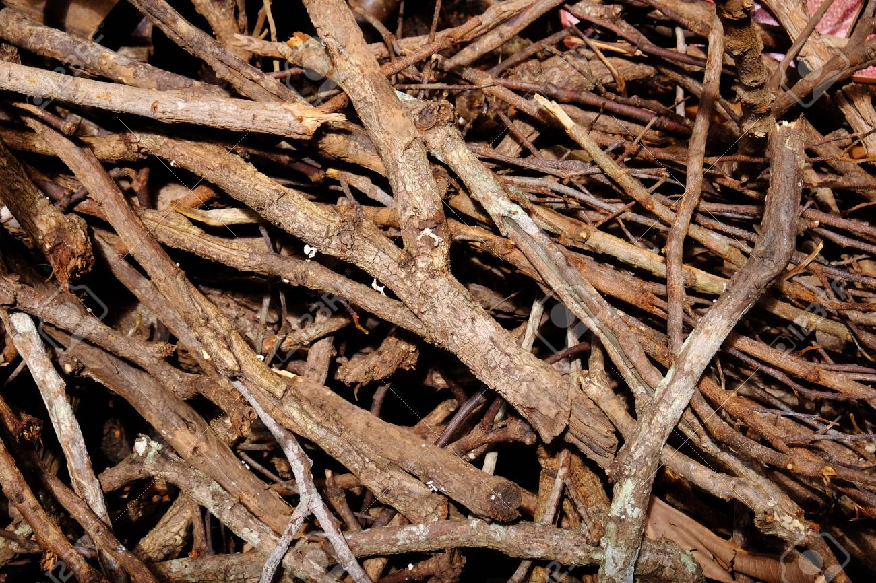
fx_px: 2019
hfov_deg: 24.5
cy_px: 292
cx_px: 438
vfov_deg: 16.4
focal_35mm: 83
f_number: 13
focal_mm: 55
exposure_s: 1/125
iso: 400
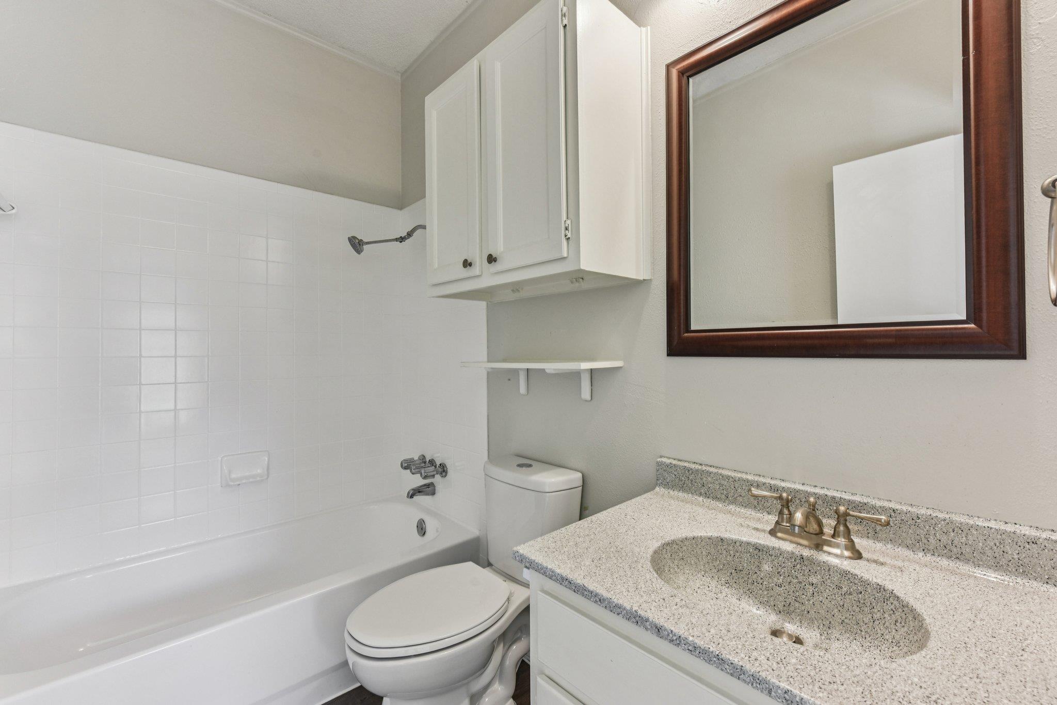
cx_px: 528
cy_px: 352
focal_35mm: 14
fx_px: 411
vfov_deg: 81.2
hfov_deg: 104.2
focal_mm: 14
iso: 400
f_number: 8
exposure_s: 1/13
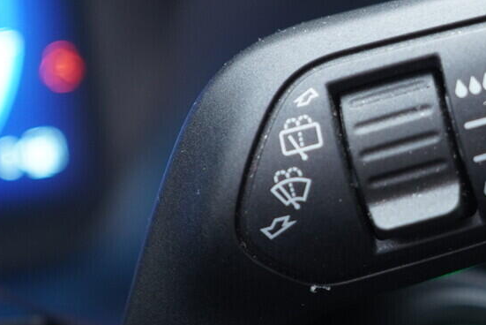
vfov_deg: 14.5
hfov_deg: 21.0
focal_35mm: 94
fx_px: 1270
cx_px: 483
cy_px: 91
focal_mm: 24
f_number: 2.8
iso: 500
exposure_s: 1/40
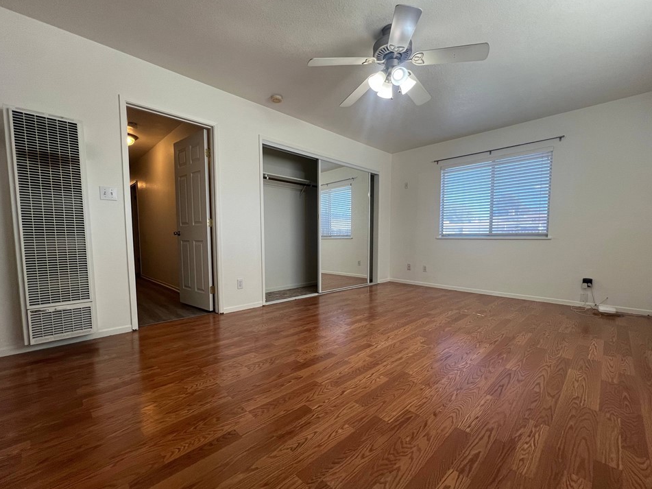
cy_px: 261
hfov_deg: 102.1
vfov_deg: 85.5
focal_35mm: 14
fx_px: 264
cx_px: 334
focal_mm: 1.57
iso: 125
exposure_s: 1/120
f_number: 1.8
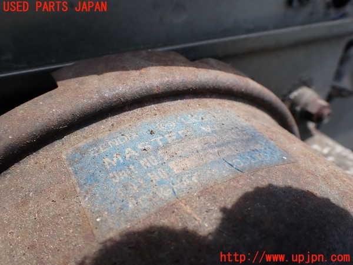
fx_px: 306
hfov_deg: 60.0
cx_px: 176
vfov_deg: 46.8
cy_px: 132
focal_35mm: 30
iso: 100
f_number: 3.2
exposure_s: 1/500
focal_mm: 5.4
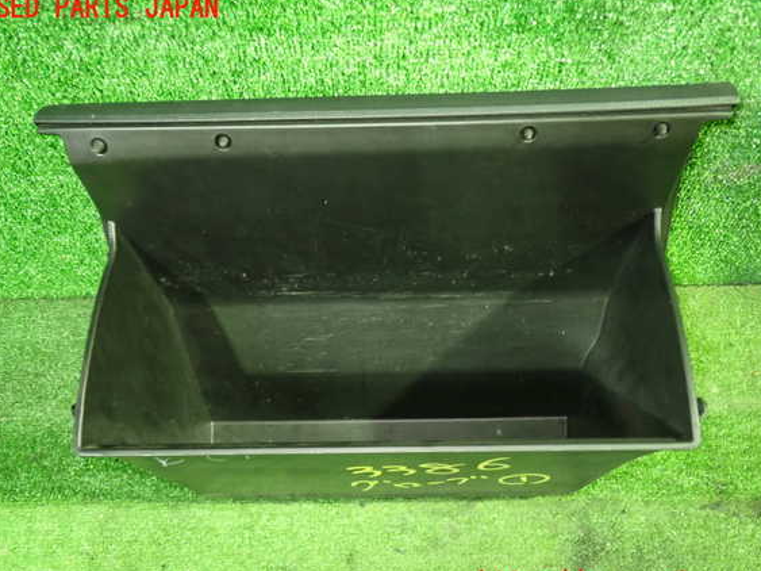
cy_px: 296
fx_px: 703
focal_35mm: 32
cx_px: 378
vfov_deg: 44.1
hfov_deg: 56.8
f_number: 2.3
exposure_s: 1/13
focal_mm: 5.4
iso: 800
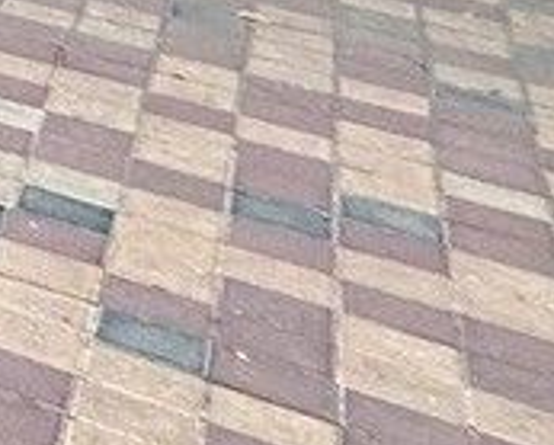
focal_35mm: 101
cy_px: -1015
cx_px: -1438
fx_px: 1659
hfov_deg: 9.3
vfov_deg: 9.9
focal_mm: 2.22
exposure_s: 1/202
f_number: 2.2
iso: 40
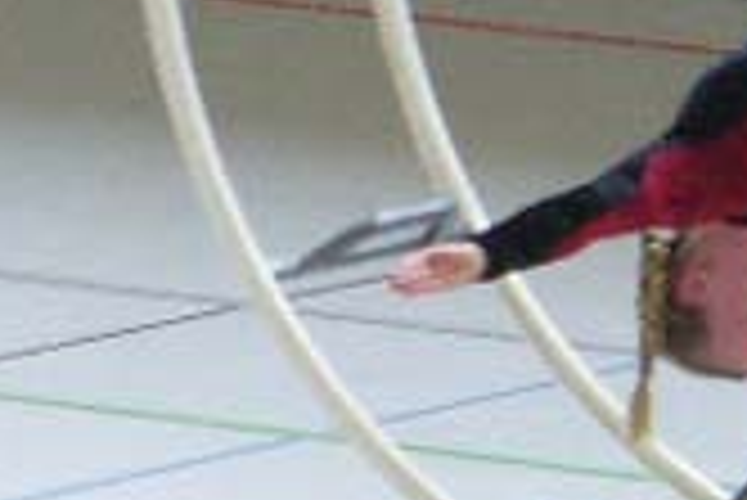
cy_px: -144
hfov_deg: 2.5
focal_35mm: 830
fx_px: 17237
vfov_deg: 1.7
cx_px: 868
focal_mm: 29.2
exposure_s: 1/30
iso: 160
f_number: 4.2
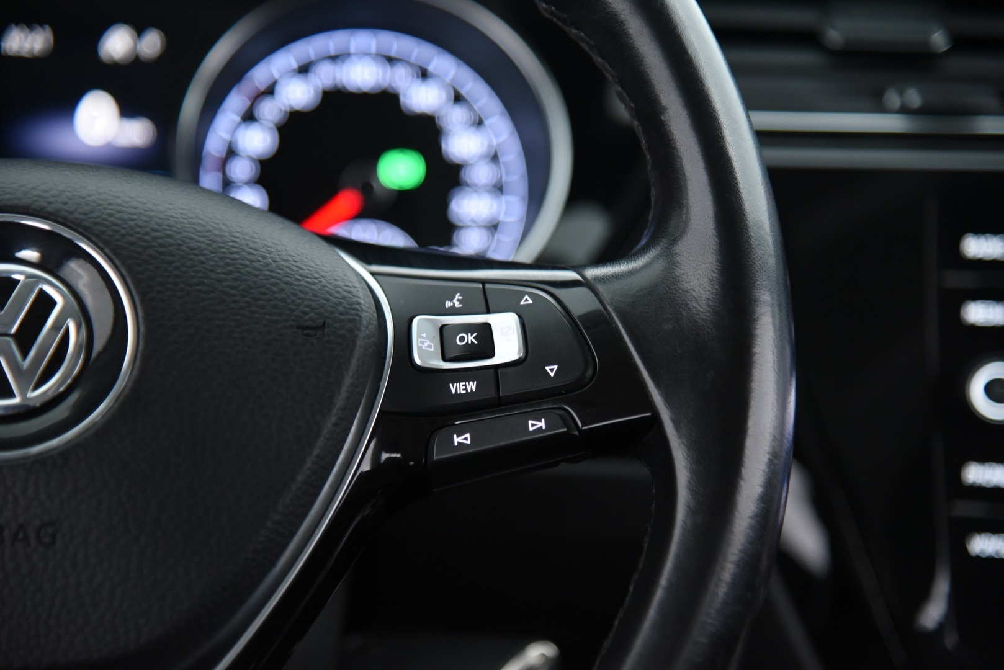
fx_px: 3124
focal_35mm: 112
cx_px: 502
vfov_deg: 12.2
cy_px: 335
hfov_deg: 18.3
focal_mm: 112
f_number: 4
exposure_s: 1/25
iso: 4000
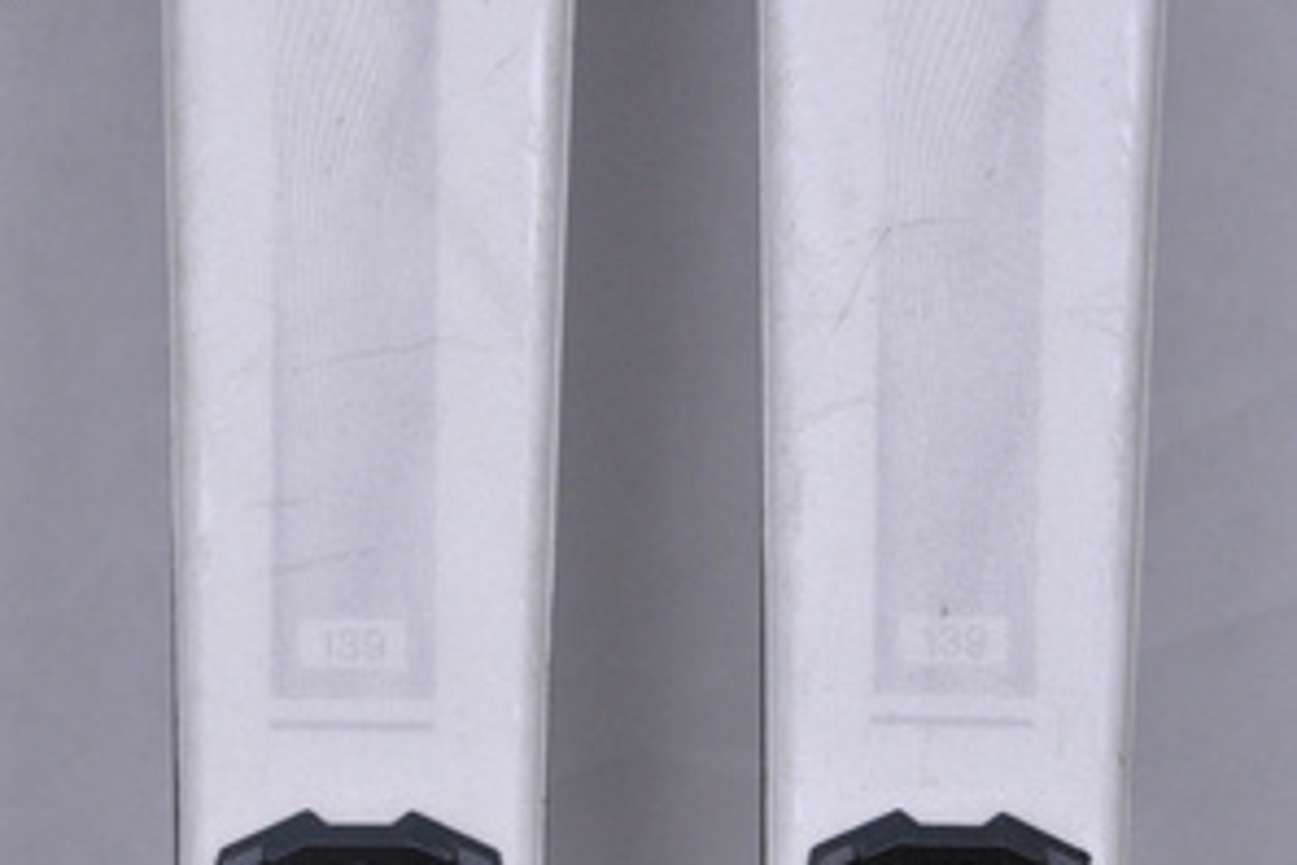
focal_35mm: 239
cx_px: 648
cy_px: 511
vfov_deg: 5.8
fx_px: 8601
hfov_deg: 8.6
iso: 3200
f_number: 9.5
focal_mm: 105
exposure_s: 1/125
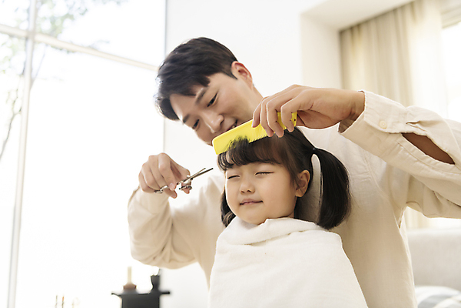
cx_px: 230
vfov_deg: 35.1
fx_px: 487
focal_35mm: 38
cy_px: 154
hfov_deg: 50.7
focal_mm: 38
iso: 250
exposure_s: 1/160
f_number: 2.8
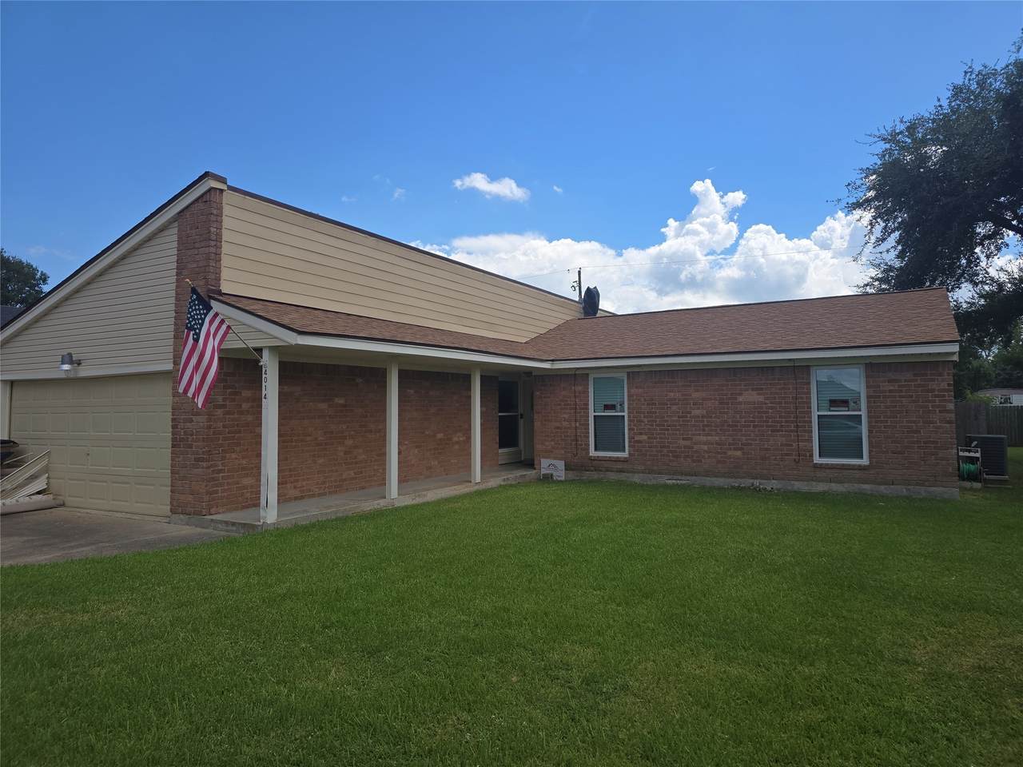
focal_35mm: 23
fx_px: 680
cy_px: 384
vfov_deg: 58.9
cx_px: 512
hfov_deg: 73.9
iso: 12
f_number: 1.7
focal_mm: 6.3
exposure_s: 1/965
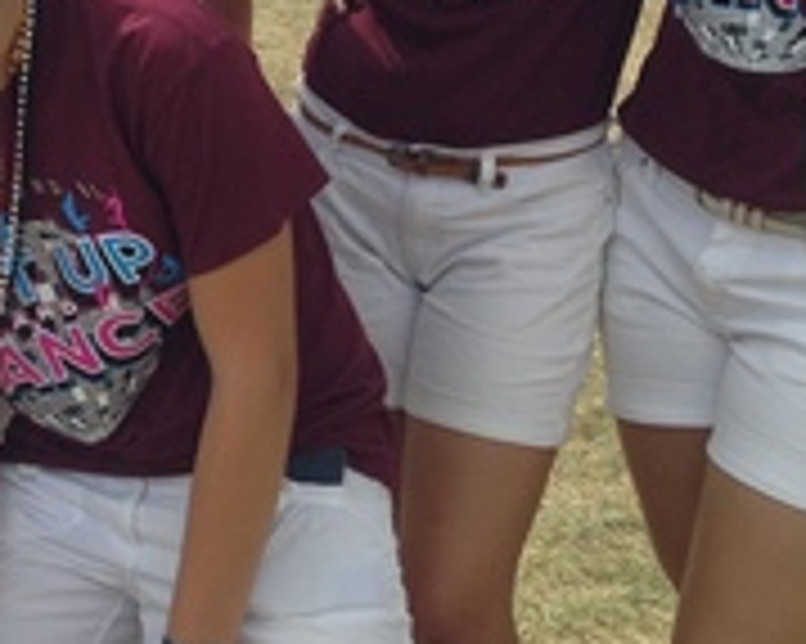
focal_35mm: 115
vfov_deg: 13.2
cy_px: 14
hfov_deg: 16.5
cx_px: 54
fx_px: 2742
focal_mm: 4.12
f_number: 2.4
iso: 50
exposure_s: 1/951
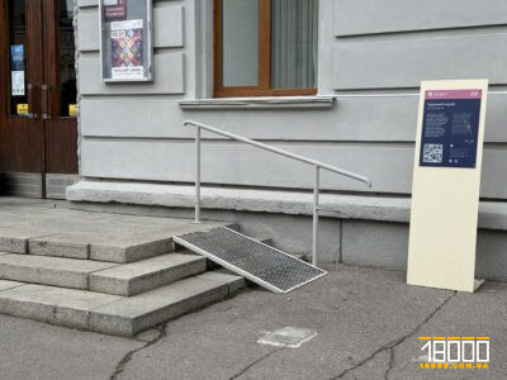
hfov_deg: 39.7
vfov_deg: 30.3
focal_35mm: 48
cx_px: 254
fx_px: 703
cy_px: 190
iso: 64
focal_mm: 6.76
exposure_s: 1/837
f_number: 1.78
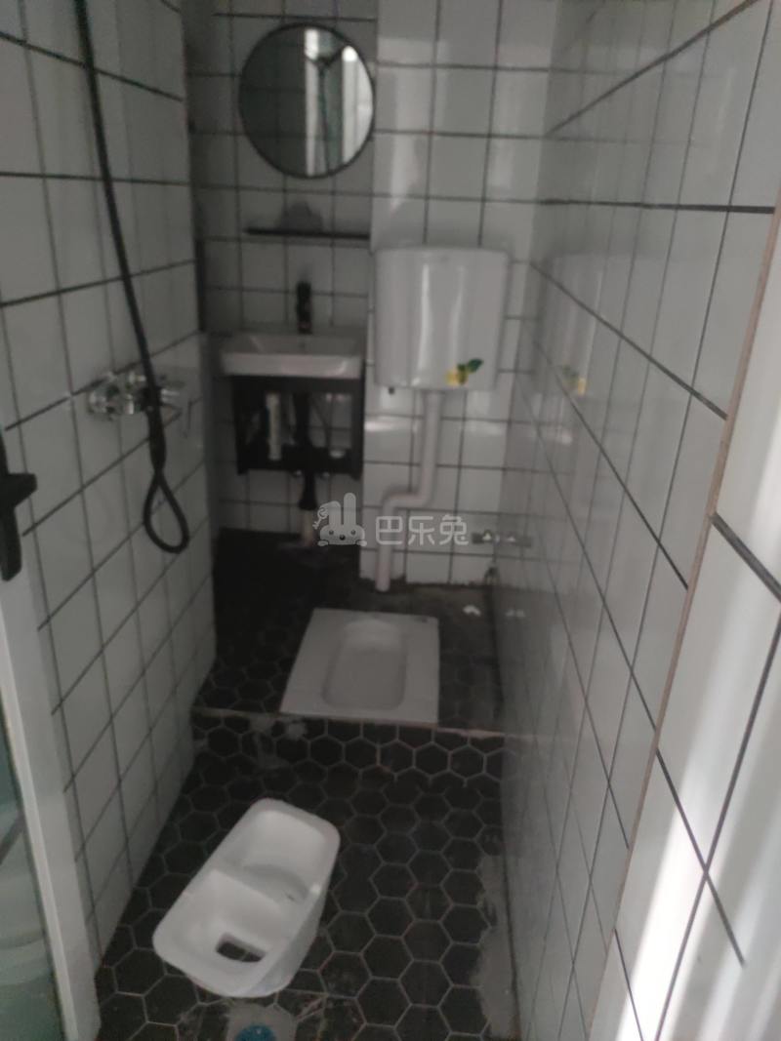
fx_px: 722
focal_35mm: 24
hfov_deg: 56.8
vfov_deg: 71.6
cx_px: 390
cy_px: 520
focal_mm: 6.72
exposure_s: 1/14
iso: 1748
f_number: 1.69
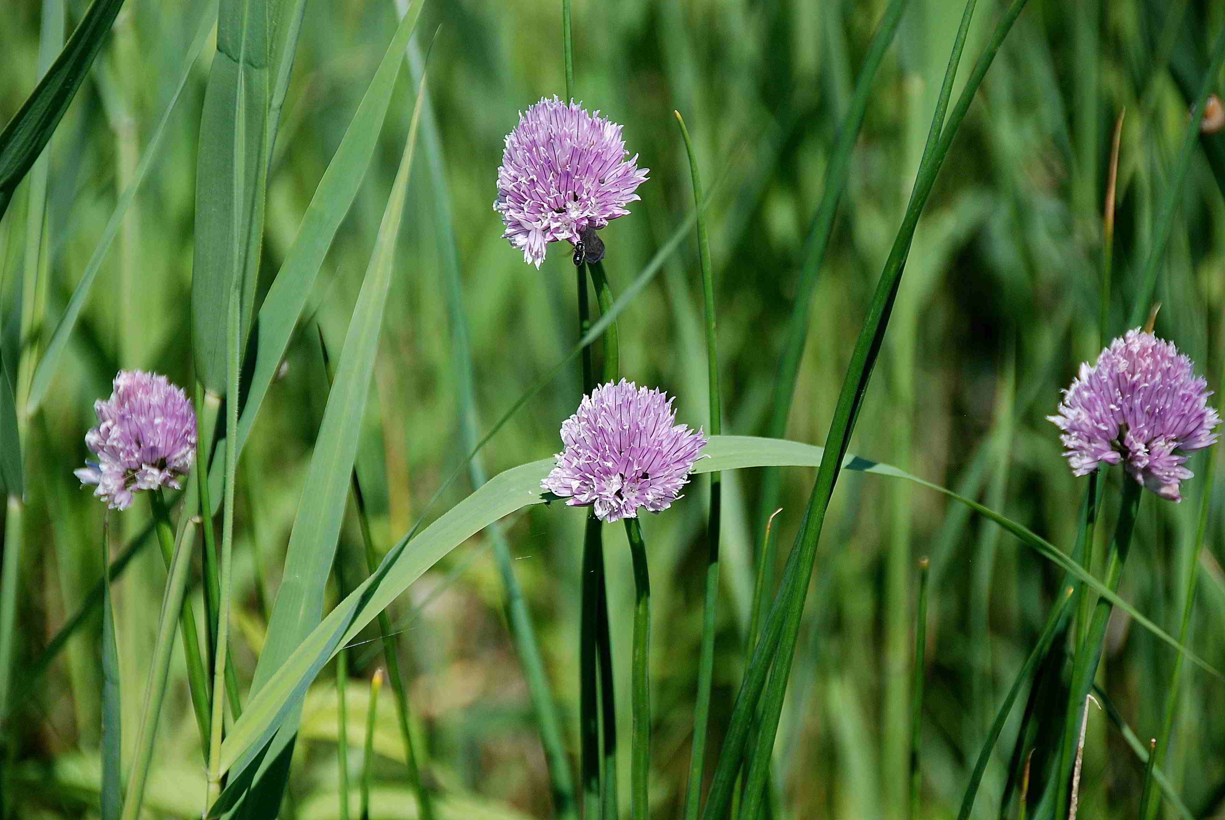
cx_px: 612
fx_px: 10221
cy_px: 410
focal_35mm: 300
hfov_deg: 6.9
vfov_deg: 4.6
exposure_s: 1/640
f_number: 5.6
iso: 200
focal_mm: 200
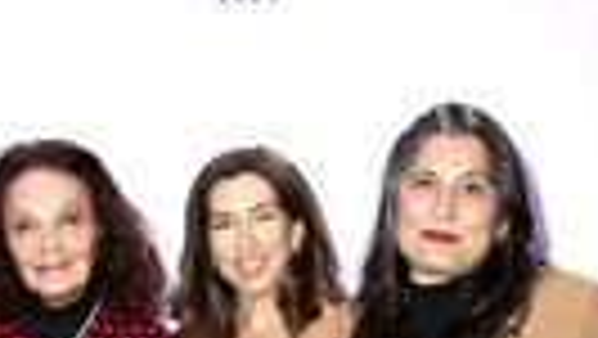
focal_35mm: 101
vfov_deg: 10.7
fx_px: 1602
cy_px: 735
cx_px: 63
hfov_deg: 20.7
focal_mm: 32
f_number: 5.6
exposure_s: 1/250
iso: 500
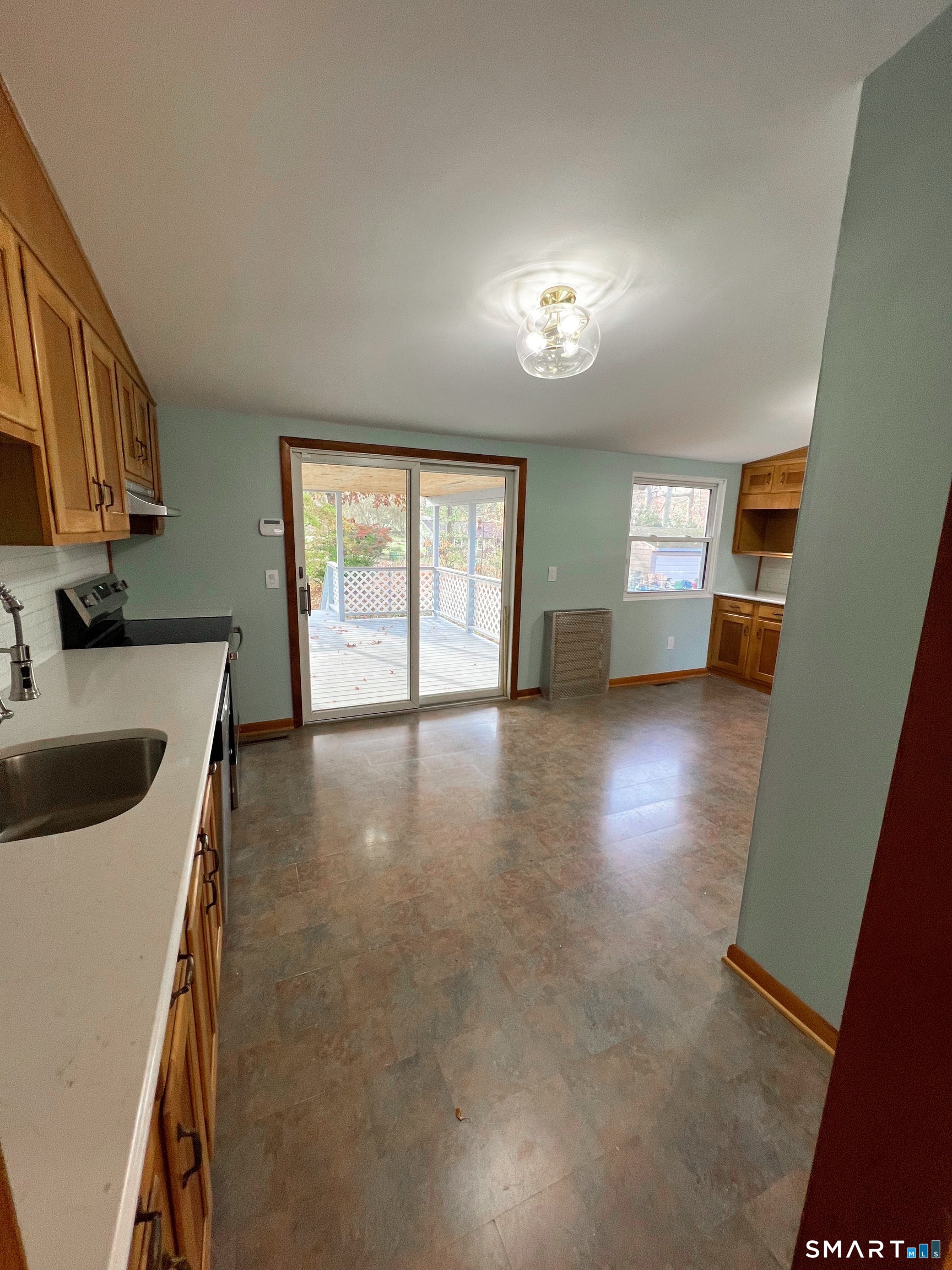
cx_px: 476
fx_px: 477
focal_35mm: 13
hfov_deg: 89.9
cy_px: 635
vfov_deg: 106.2
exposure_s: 1/120
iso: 100
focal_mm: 1.57
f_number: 1.8
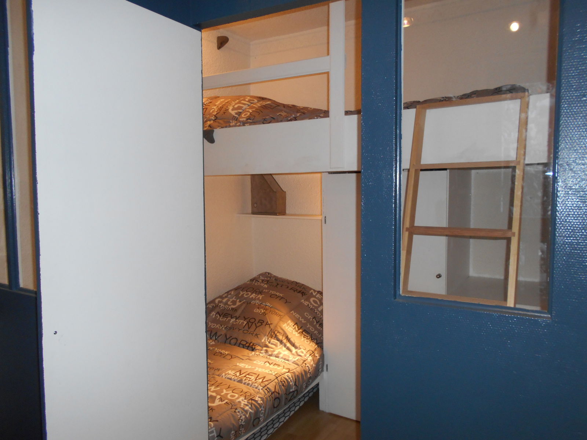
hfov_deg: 67.3
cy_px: 220
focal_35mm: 26
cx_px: 294
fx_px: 441
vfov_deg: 53.1
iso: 200
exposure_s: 1/25
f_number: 3.2
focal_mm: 4.6
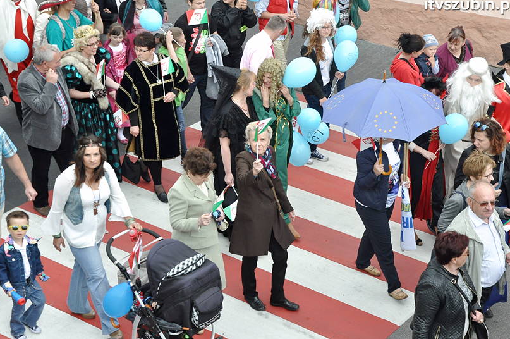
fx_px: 1118
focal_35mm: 79
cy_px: 161
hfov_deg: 25.7
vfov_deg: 17.2
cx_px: 259
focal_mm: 50
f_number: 9
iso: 1250
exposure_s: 1/320
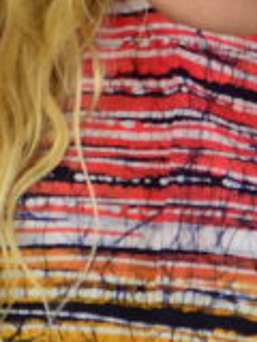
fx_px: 2818
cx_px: 161
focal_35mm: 285
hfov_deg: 5.2
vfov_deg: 7.0
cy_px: 246
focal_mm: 35
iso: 100
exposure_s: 1/125
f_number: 1.8
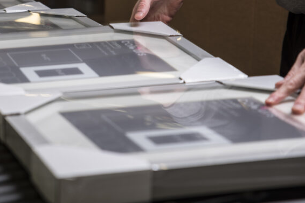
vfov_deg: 11.9
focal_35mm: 115
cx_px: 73
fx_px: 974
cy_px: 46
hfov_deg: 17.7
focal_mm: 70
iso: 100
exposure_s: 1/60
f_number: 3.5
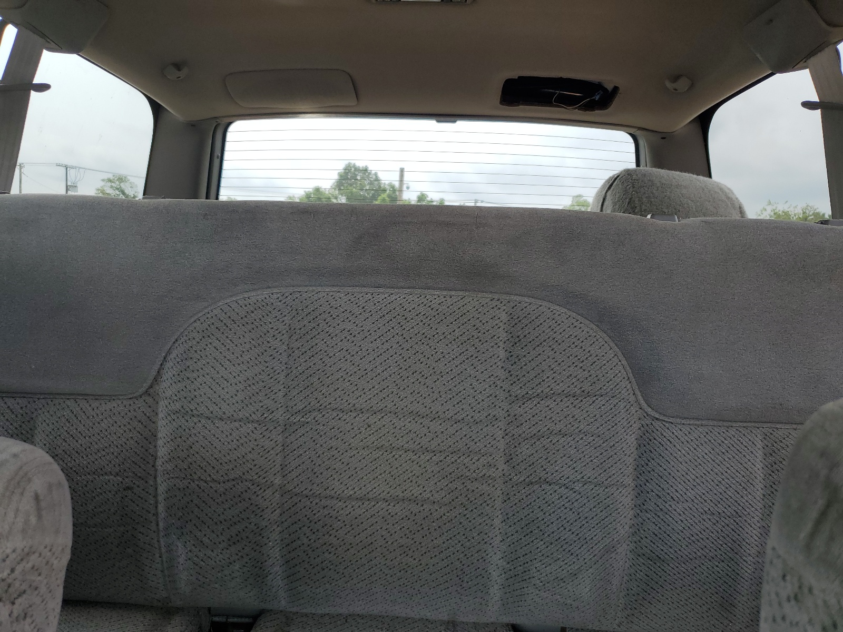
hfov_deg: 67.3
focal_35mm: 26
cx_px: 422
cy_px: 316
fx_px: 633
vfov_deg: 53.1
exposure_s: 1/370
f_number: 1.5
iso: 50
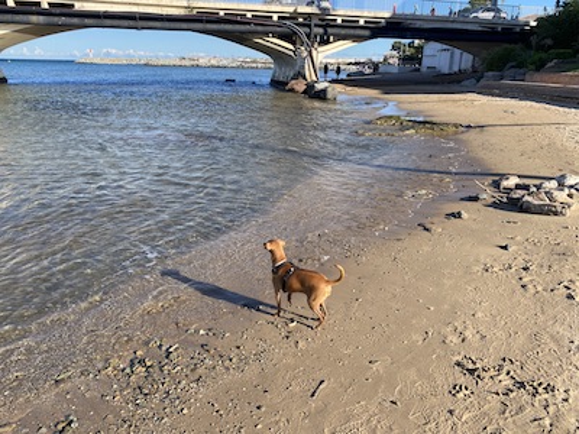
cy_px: 217
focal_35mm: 26
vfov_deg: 53.1
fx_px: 435
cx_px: 290
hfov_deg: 67.3
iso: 32
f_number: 1.8
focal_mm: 4.25
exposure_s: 1/1543
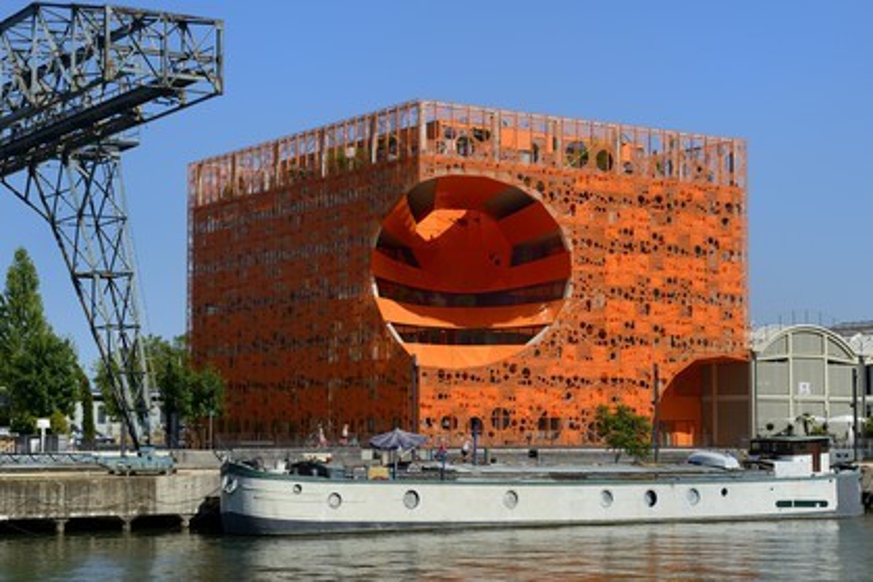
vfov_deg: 19.5
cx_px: 436
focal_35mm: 70
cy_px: 291
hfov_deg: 28.8
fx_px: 1697
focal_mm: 70
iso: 200
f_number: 11
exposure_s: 1/320
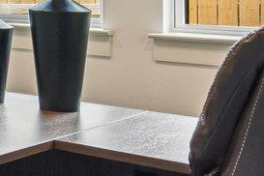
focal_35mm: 105
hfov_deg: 15.8
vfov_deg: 12.8
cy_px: -23
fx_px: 770
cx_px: -248
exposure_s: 1/30
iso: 800
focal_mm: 14
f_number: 8
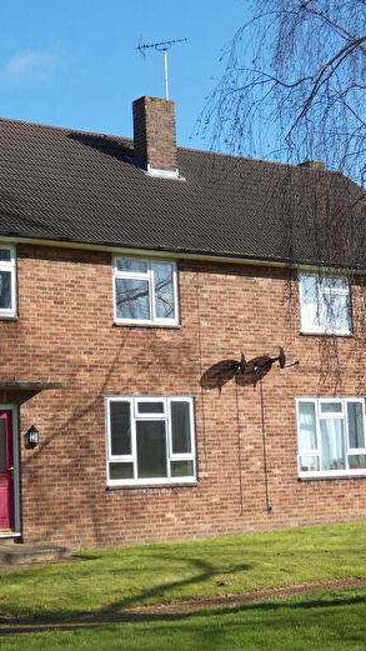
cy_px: 324
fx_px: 1087
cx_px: 60
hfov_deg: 18.9
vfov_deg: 33.3
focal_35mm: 63
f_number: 3.7
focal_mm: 7.8
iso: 80
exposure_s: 1/500
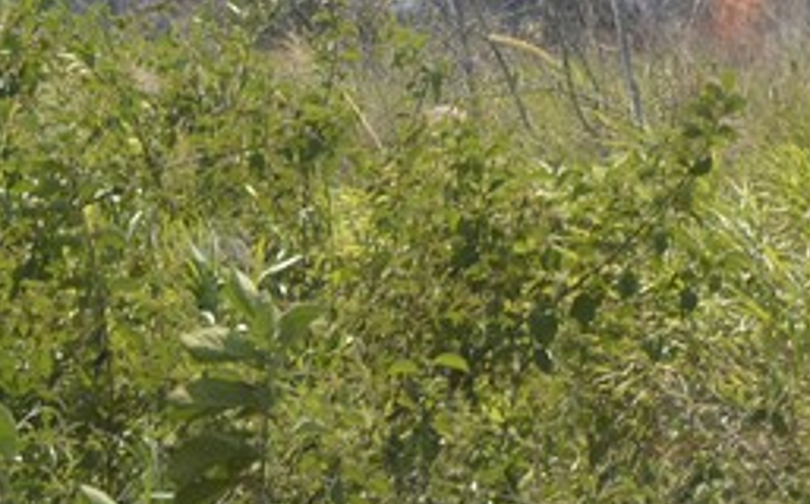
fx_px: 9357
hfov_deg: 5.0
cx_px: 252
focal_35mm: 424
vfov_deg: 3.1
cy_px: -101
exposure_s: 1/250
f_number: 8
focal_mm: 105
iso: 140
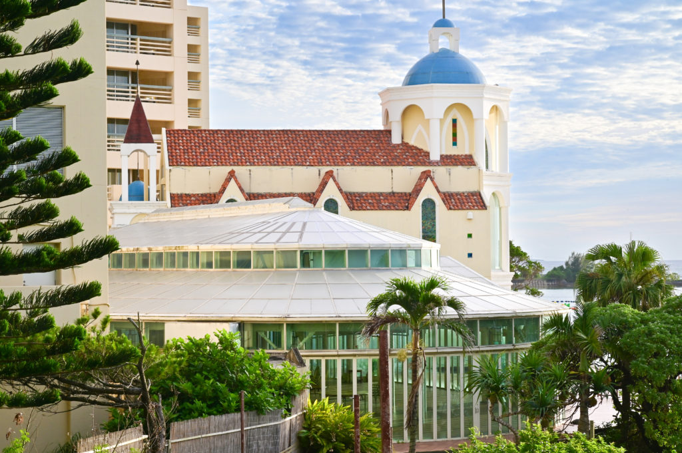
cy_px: 226
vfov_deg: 16.0
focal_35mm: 85
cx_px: 341
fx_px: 1609
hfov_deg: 23.9
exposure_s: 1/100
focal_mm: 85
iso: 360
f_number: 18
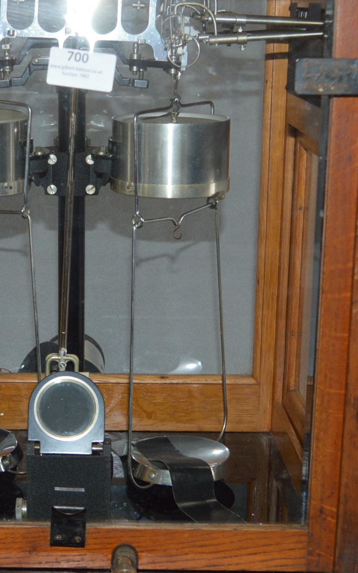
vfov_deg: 27.9
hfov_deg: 17.4
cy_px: 281
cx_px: 52
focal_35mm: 74
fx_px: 1155
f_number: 3.5
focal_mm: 20
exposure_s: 1/30
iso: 280
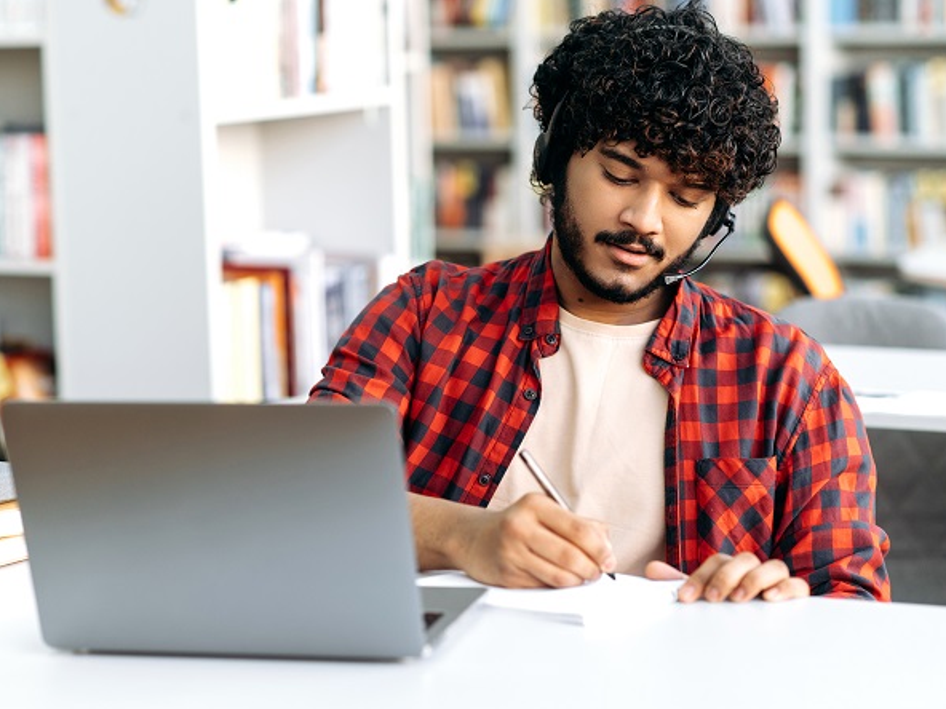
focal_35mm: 94
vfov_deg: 15.7
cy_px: 360
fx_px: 2569
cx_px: 439
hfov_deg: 20.9
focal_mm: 85
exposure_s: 1/320
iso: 400
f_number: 2.8
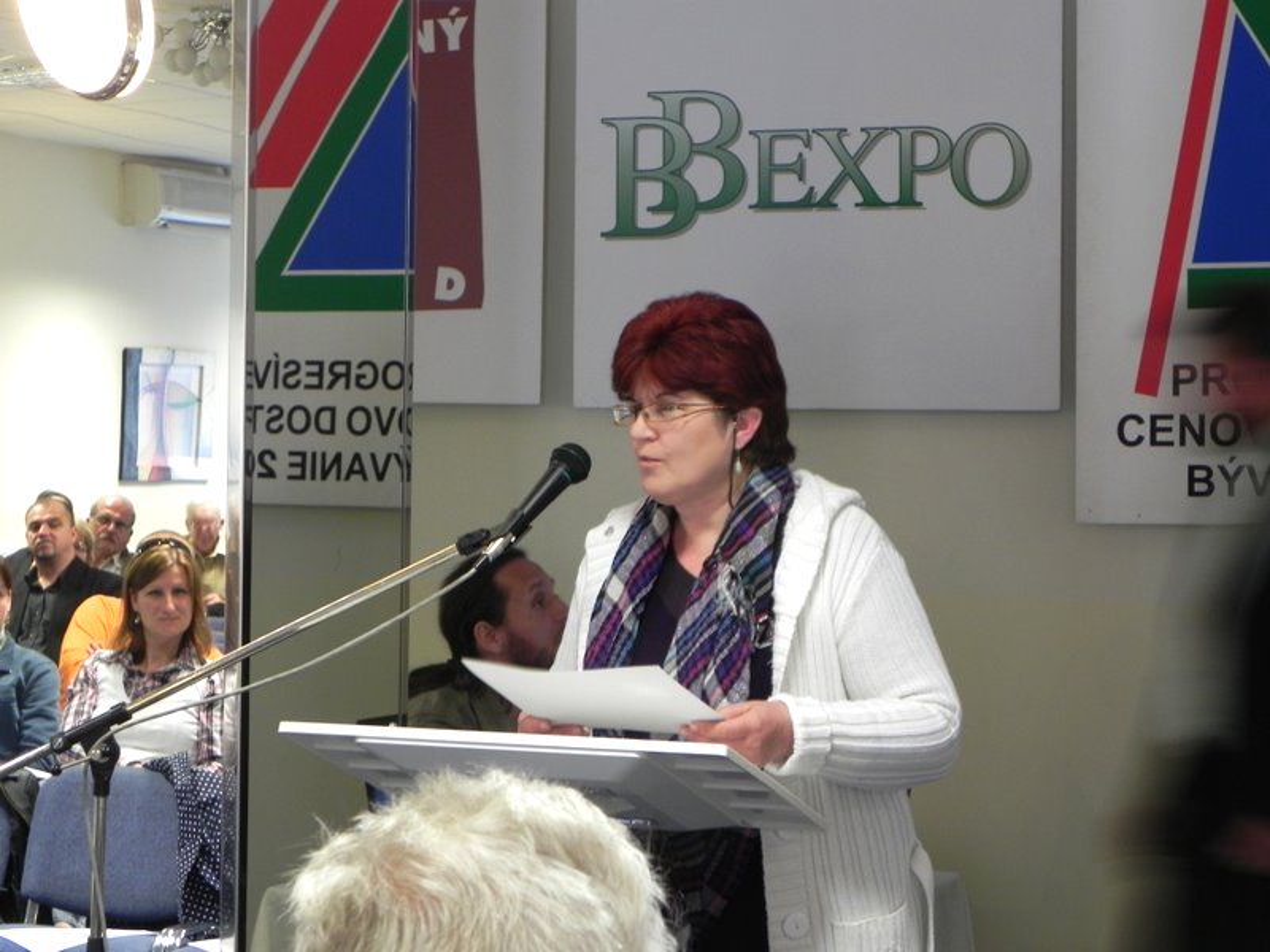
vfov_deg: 15.6
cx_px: 635
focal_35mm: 95
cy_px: 476
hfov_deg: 20.7
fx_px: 3485
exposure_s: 1/4.5
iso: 200
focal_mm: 16.9
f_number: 4
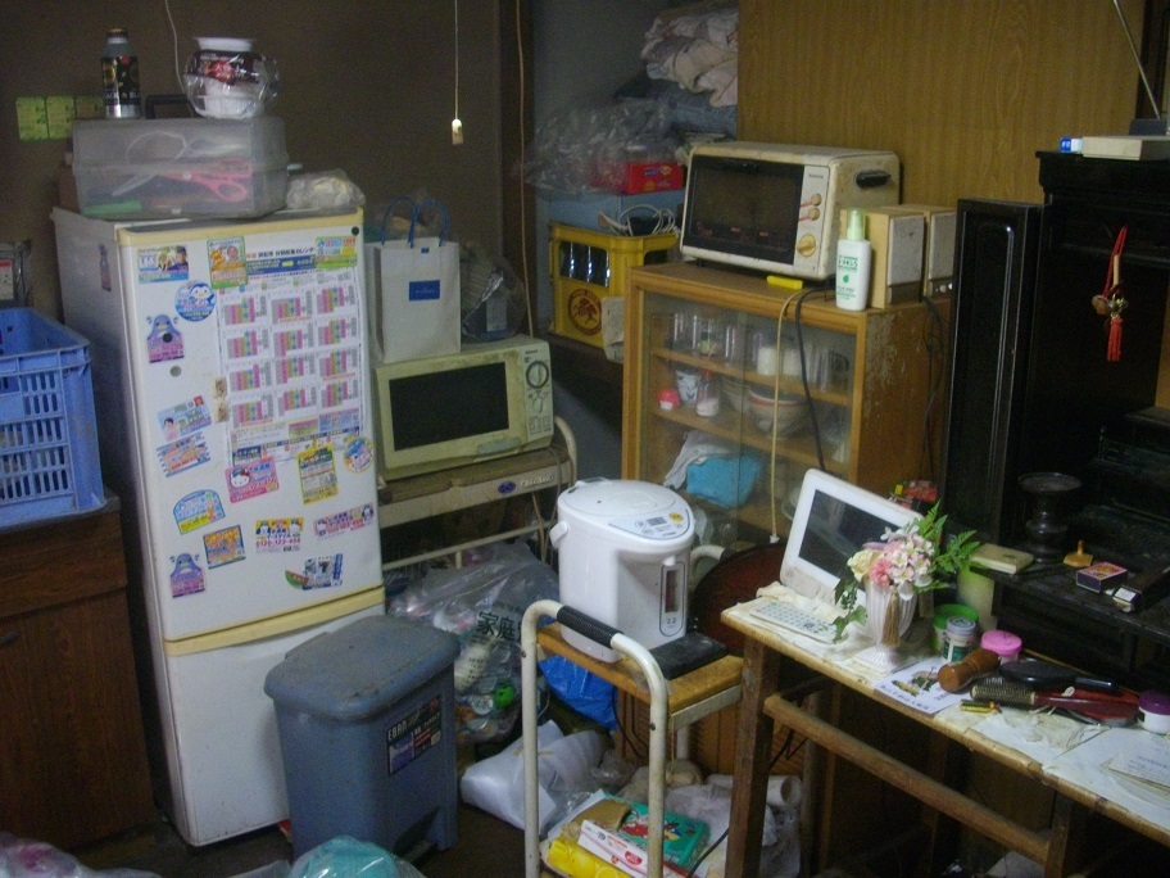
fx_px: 1251
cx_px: 585
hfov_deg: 50.1
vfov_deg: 38.7
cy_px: 439
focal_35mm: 37
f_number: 2.8
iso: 350
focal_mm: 6.2
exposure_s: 1/50
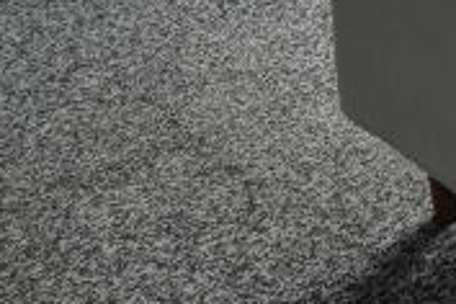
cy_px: -349
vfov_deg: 13.1
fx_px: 1102
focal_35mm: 87
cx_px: 708
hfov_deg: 19.8
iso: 250
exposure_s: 1/60
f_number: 4
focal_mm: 10
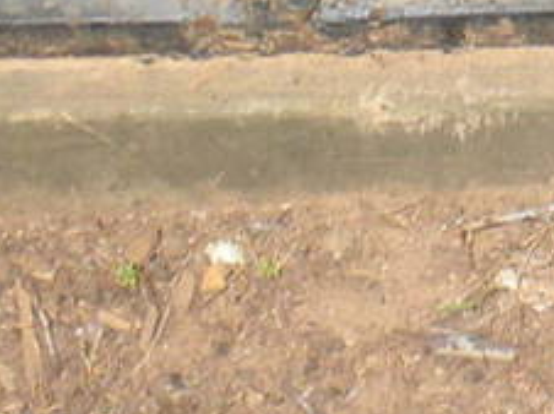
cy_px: -750
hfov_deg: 7.2
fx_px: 4189
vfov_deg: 5.4
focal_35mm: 262
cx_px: 1287
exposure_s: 1/75.3
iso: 64
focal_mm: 6.6
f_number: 10
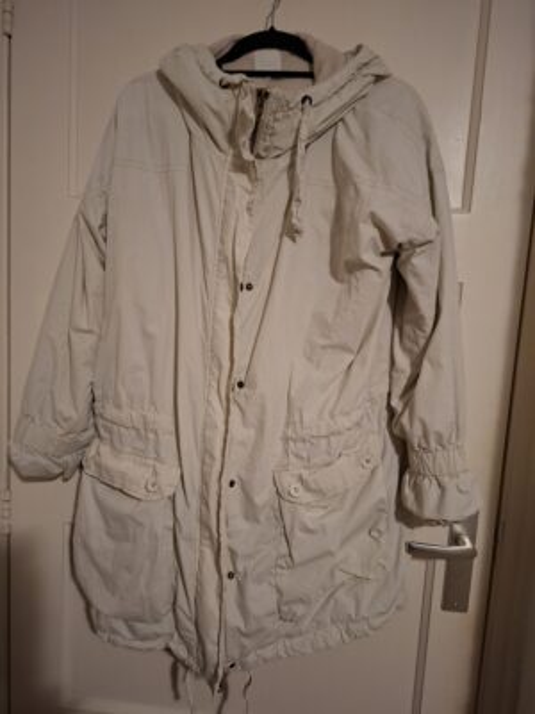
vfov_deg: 73.9
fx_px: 474
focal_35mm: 23
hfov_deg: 58.9
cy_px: 357
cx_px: 268
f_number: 1.8
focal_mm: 5.54
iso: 800
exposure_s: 1/20
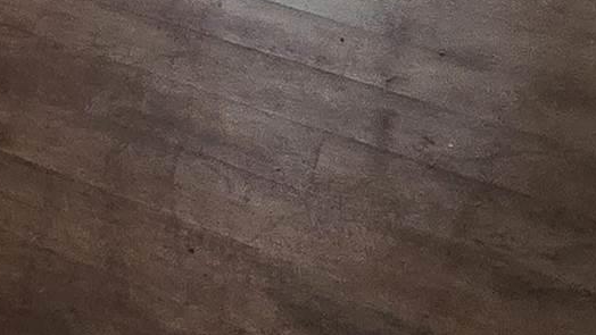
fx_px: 1312
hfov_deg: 21.1
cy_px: -608
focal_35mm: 83
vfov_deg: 10.9
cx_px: -326
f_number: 2.2
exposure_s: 1/60
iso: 400
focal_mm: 2.2
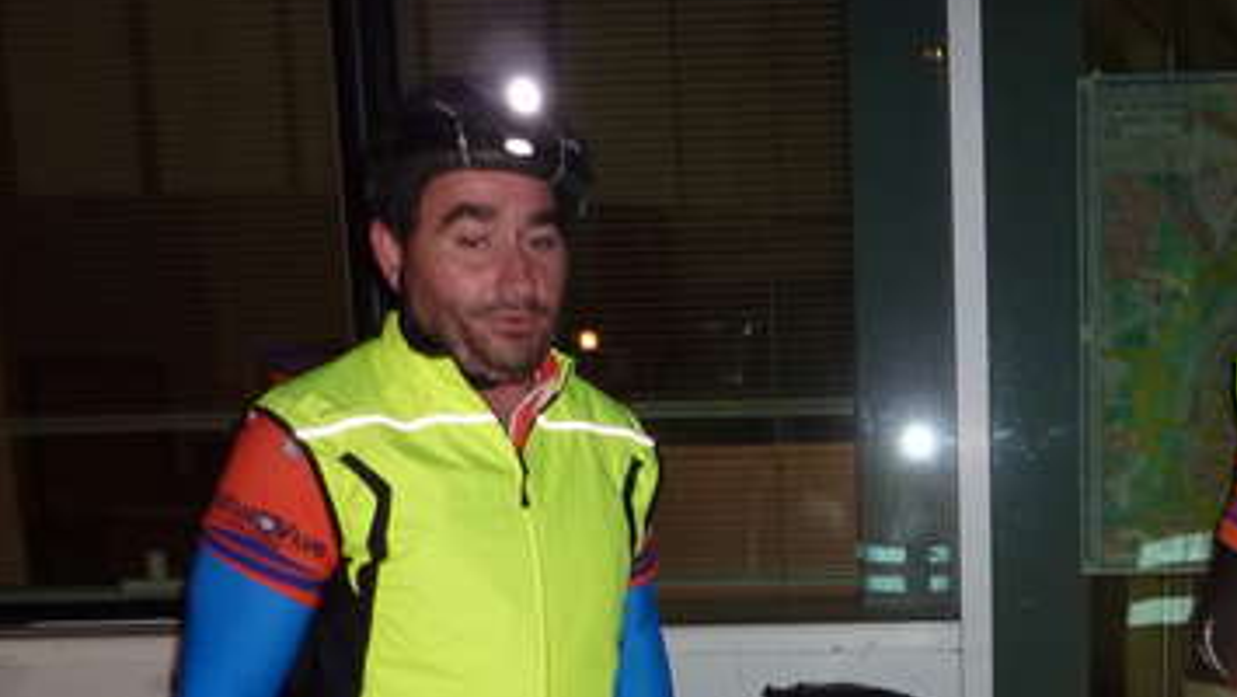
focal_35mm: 46
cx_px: 923
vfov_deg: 24.4
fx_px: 1509
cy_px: 756
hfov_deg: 43.2
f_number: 3.3
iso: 200
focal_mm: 4.1
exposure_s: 1/30
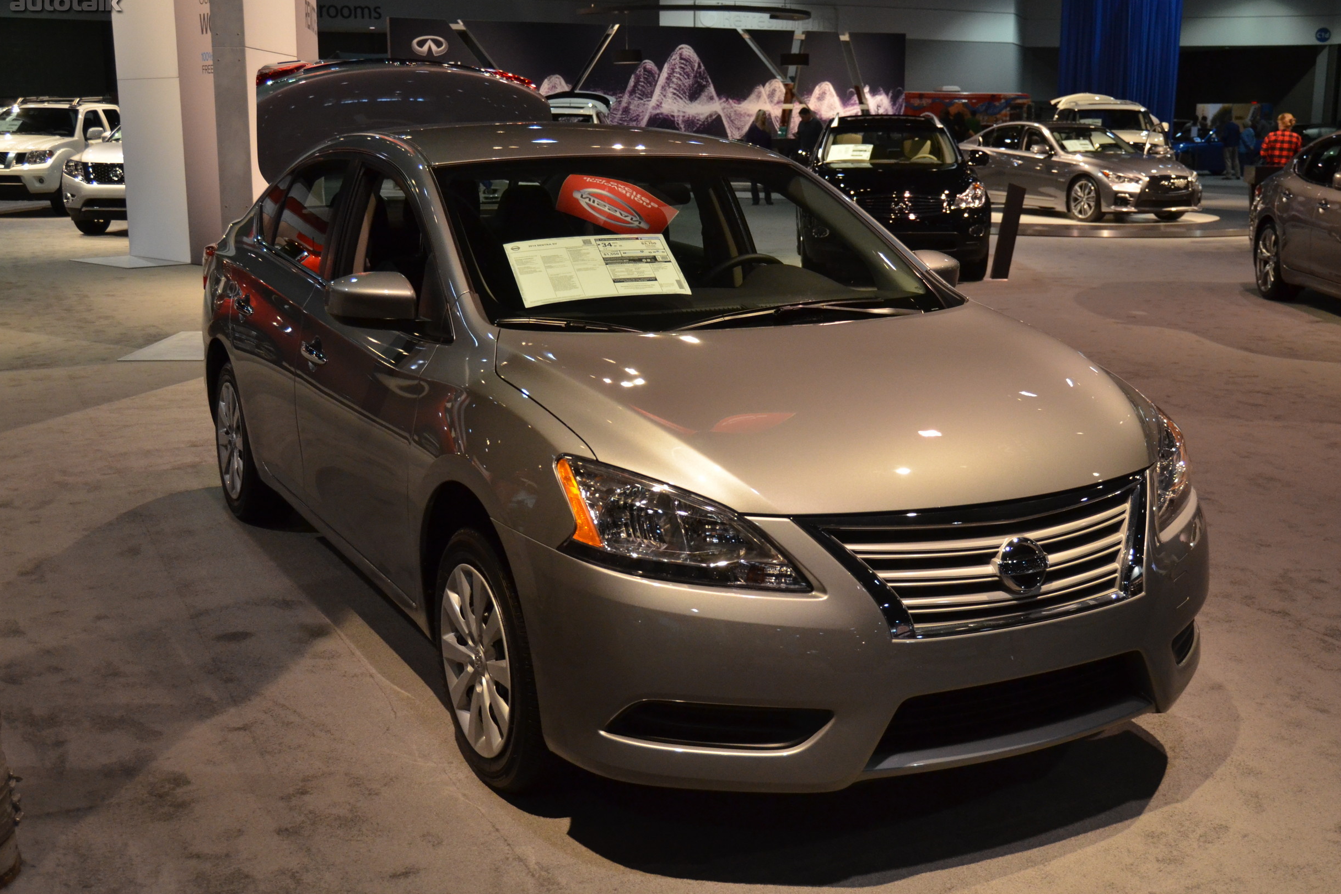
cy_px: 445
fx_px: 1490
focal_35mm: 40
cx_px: 688
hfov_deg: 48.5
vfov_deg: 33.4
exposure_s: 1/320
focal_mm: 26
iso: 1600
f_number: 4
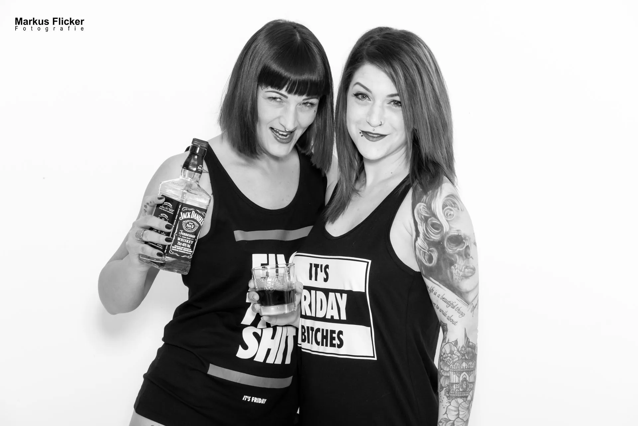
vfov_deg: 12.7
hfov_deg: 18.9
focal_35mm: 108
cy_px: 213
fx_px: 1914
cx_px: 319
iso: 500
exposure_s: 1/125
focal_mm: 72
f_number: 7.1
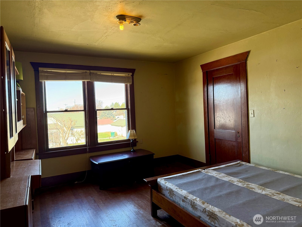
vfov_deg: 56.8
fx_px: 209
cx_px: 151
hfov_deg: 71.6
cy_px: 114
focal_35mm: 24
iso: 200
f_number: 1.78
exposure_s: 1/173
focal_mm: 6.76
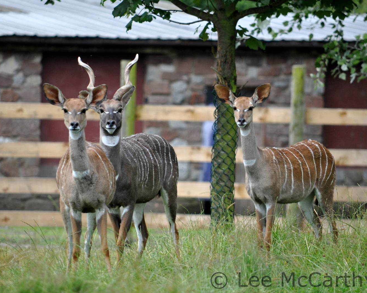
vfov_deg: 3.0
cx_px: 158
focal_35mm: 509
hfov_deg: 3.8
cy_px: 146
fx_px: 5529
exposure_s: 1/1250
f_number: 5.6
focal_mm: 300
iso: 800
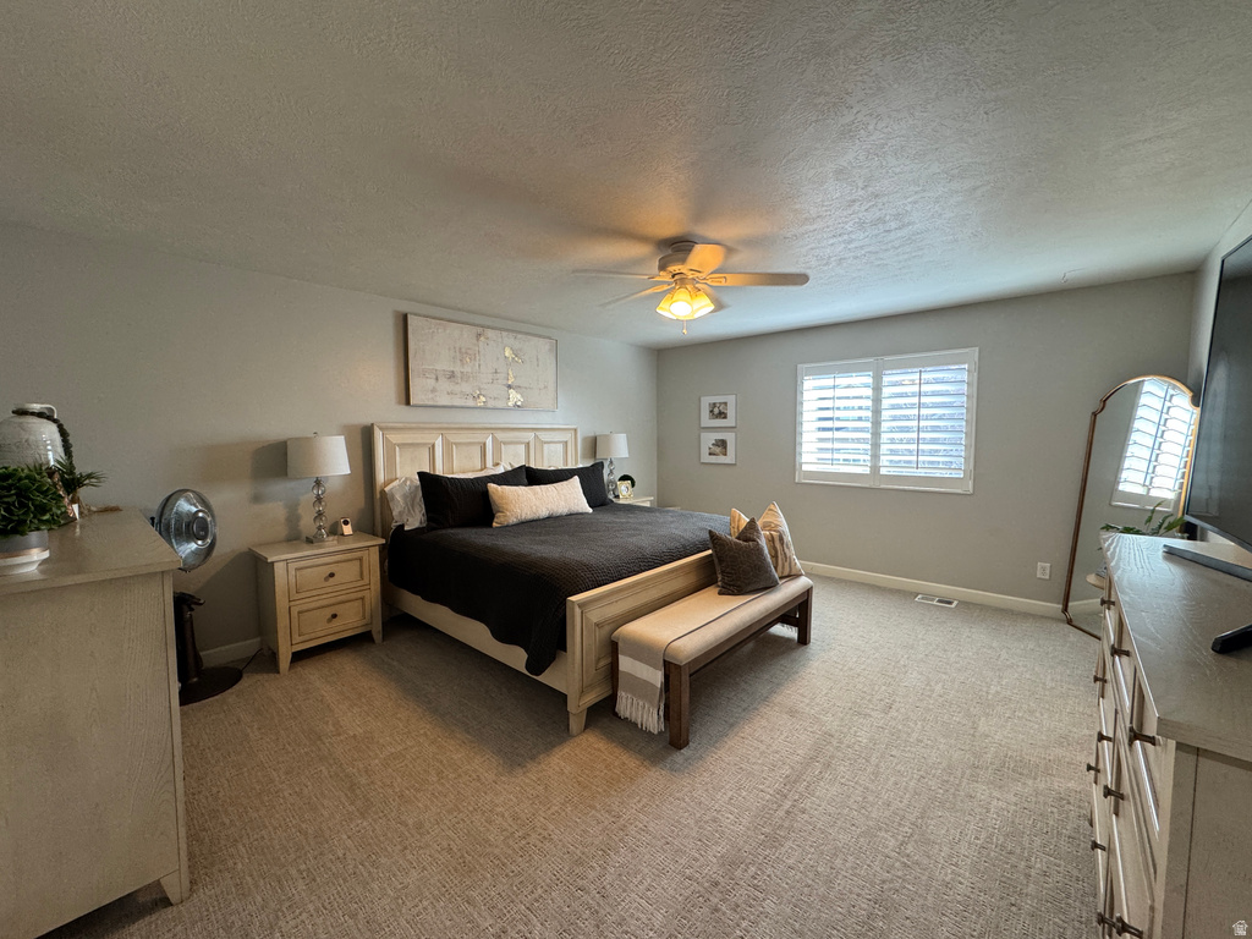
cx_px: 626
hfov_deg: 102.1
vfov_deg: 85.7
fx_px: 506
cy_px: 470
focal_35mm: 14
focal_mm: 2.22
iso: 160
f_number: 2.2
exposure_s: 1/120
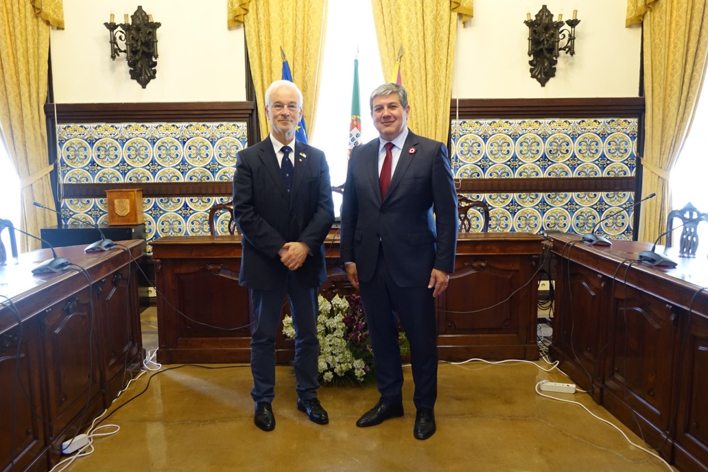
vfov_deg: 41.1
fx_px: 629
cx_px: 354
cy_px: 236
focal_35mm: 32
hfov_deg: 58.7
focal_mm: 11.56
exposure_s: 1/40
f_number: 2.8
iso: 800
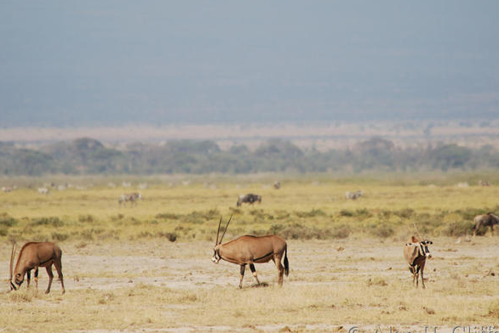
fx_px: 9948
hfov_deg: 2.9
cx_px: 249
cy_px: 155
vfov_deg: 1.9
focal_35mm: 717
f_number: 5.6
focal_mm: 400
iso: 100
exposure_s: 1/500
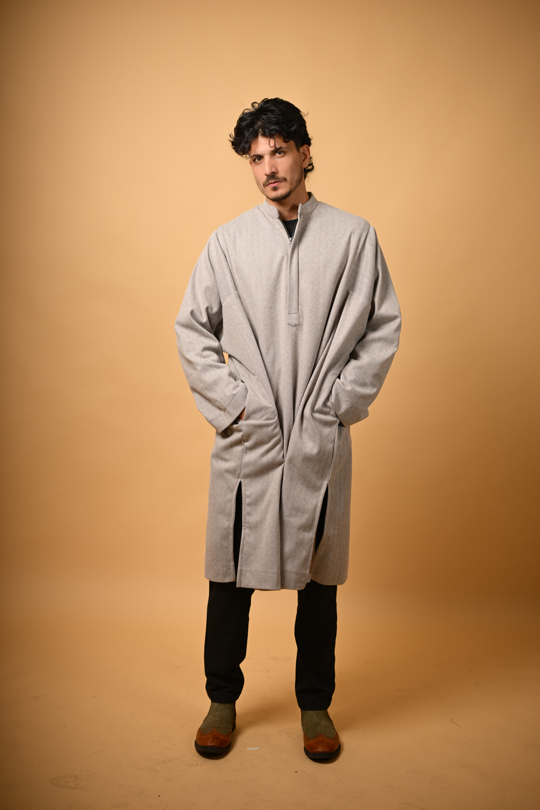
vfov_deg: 39.6
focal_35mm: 50
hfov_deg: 27.0
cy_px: 405
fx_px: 1125
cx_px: 270
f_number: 2.2
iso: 125
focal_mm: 50
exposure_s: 1/1000
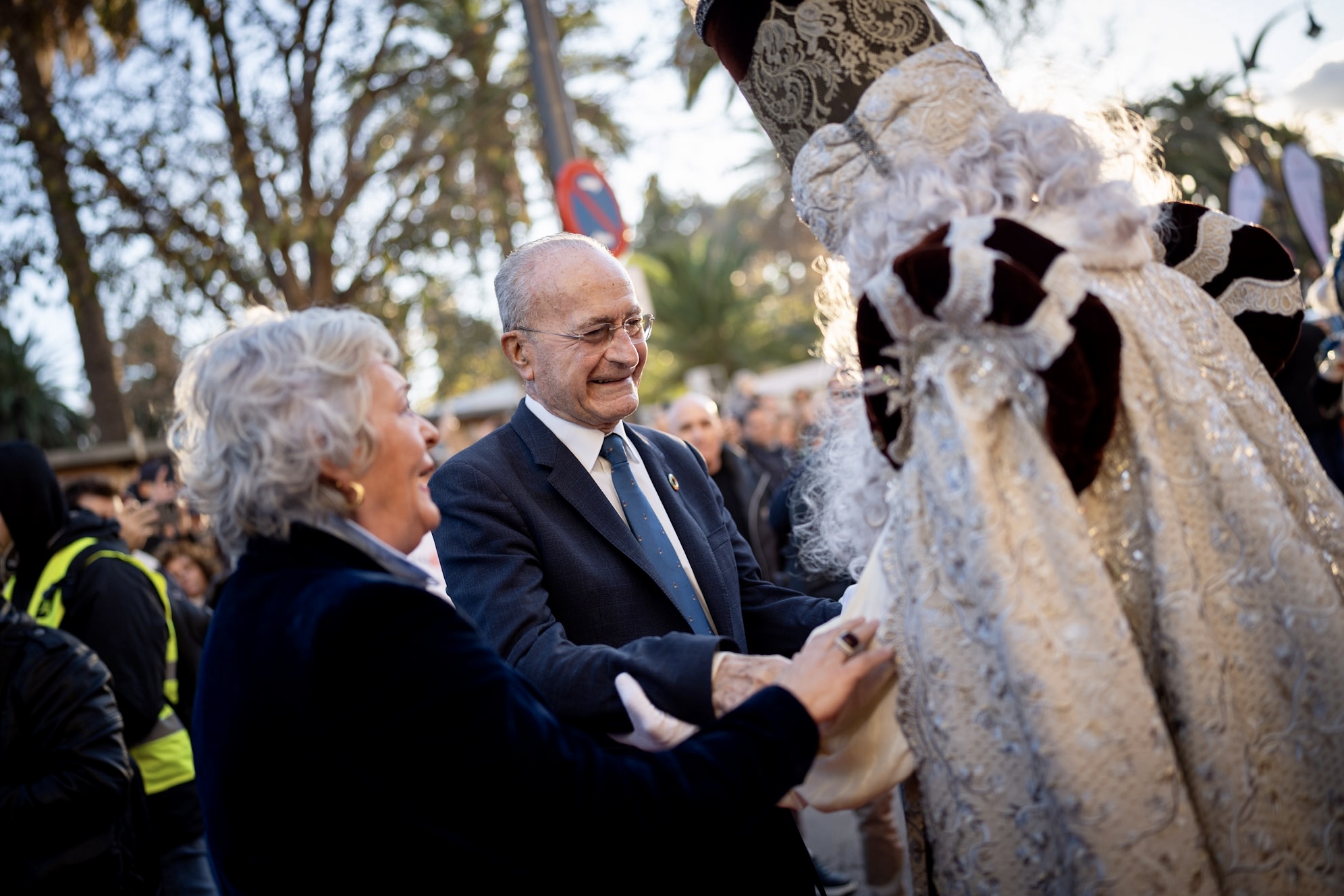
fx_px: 1344
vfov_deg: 36.9
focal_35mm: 36
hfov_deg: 53.1
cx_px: 681
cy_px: 436
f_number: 1.4
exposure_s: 1/640
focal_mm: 35
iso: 100
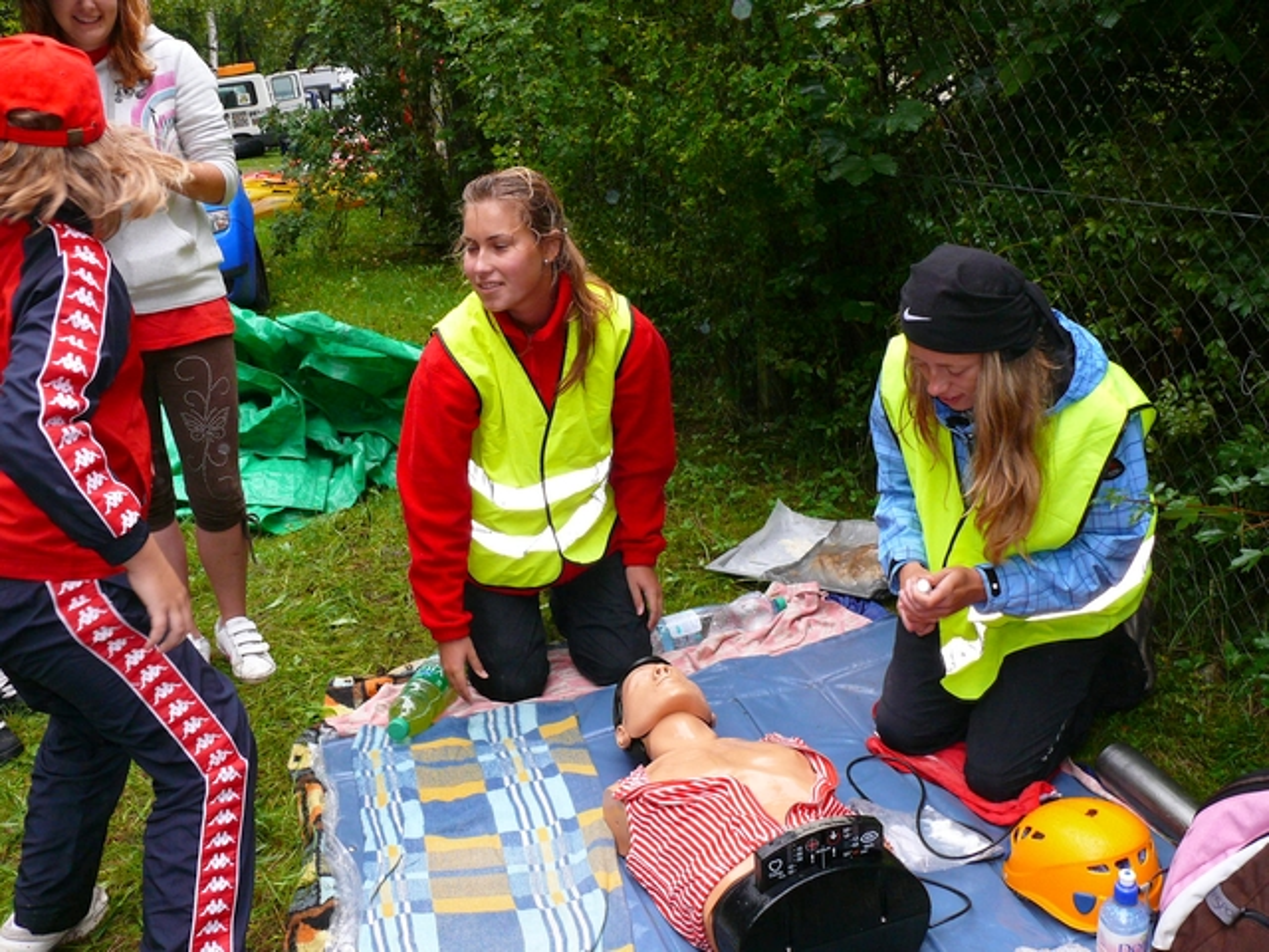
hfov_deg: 52.6
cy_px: 476
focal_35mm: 35
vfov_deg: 40.7
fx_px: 1283
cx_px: 634
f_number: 4
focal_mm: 7.4
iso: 200
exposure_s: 1/200
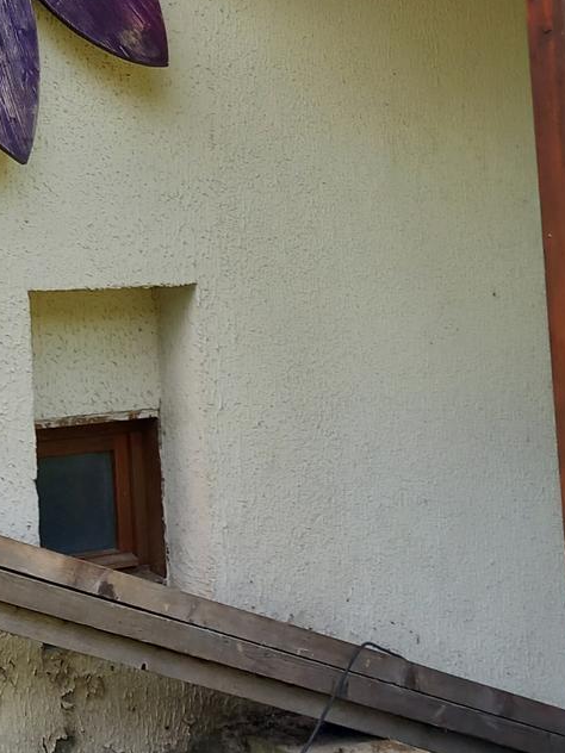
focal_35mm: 82
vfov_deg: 22.8
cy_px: -8
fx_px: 1785
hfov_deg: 16.8
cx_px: -201
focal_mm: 4
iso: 25
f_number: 1.8
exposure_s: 1/50
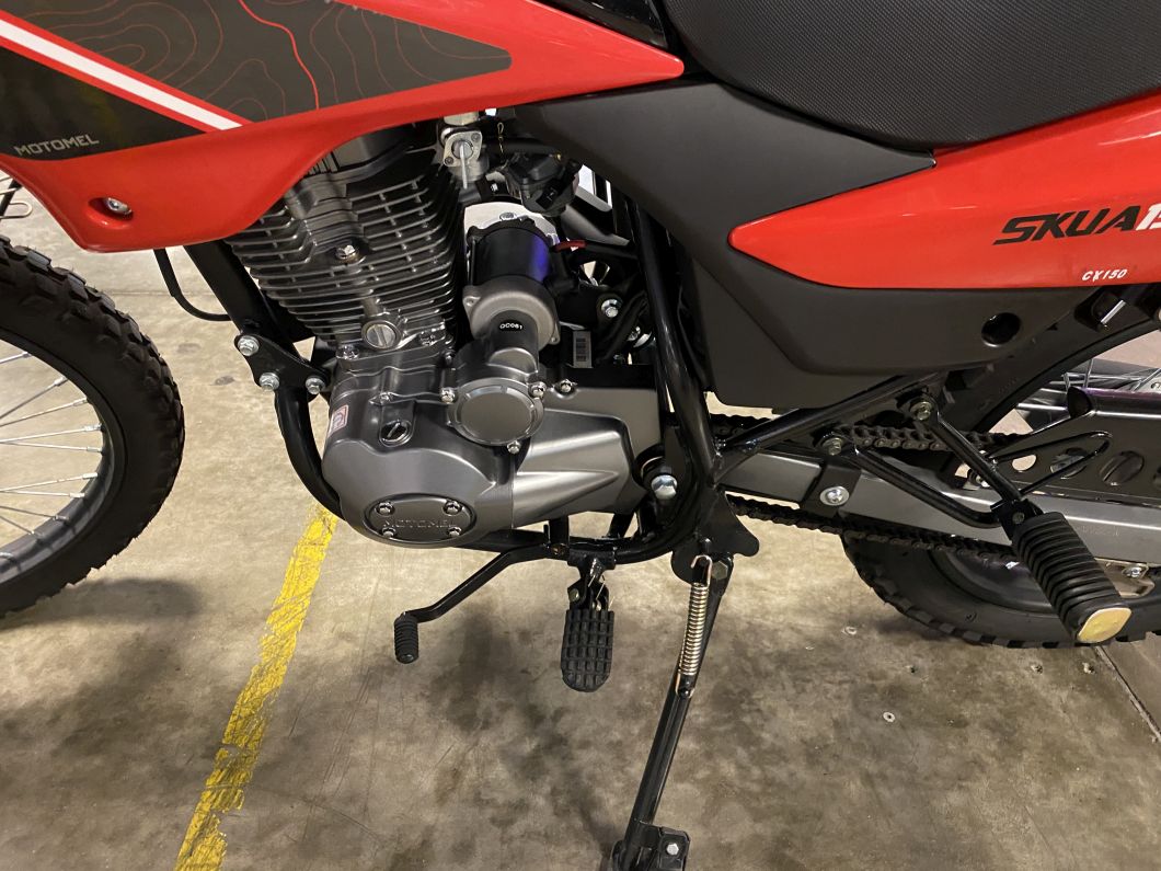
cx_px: 580
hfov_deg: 67.3
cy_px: 436
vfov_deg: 53.1
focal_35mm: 26
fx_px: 872
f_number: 1.8
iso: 500
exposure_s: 1/25
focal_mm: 4.25
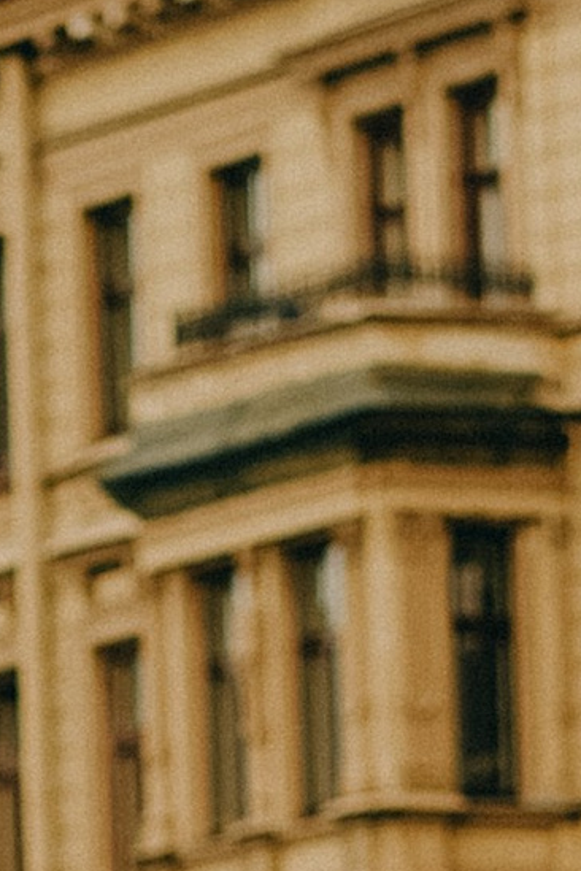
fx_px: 14403
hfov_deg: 2.3
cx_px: 90
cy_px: 1782
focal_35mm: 595
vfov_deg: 3.4
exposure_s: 1/1250
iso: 125
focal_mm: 85
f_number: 2.5
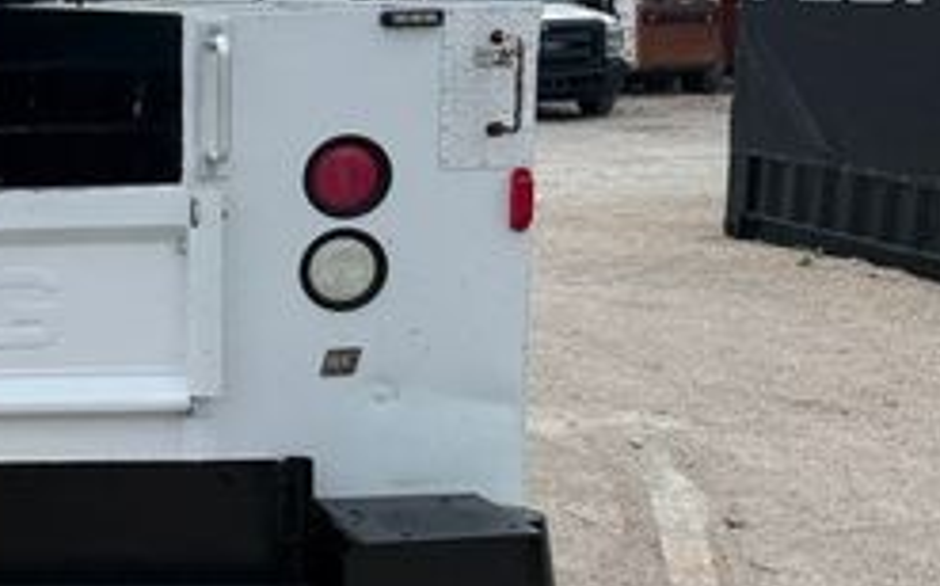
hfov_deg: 26.8
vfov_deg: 19.7
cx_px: -240
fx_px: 1690
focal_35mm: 66
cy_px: 228
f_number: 1.78
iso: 80
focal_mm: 6.76
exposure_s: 1/5714
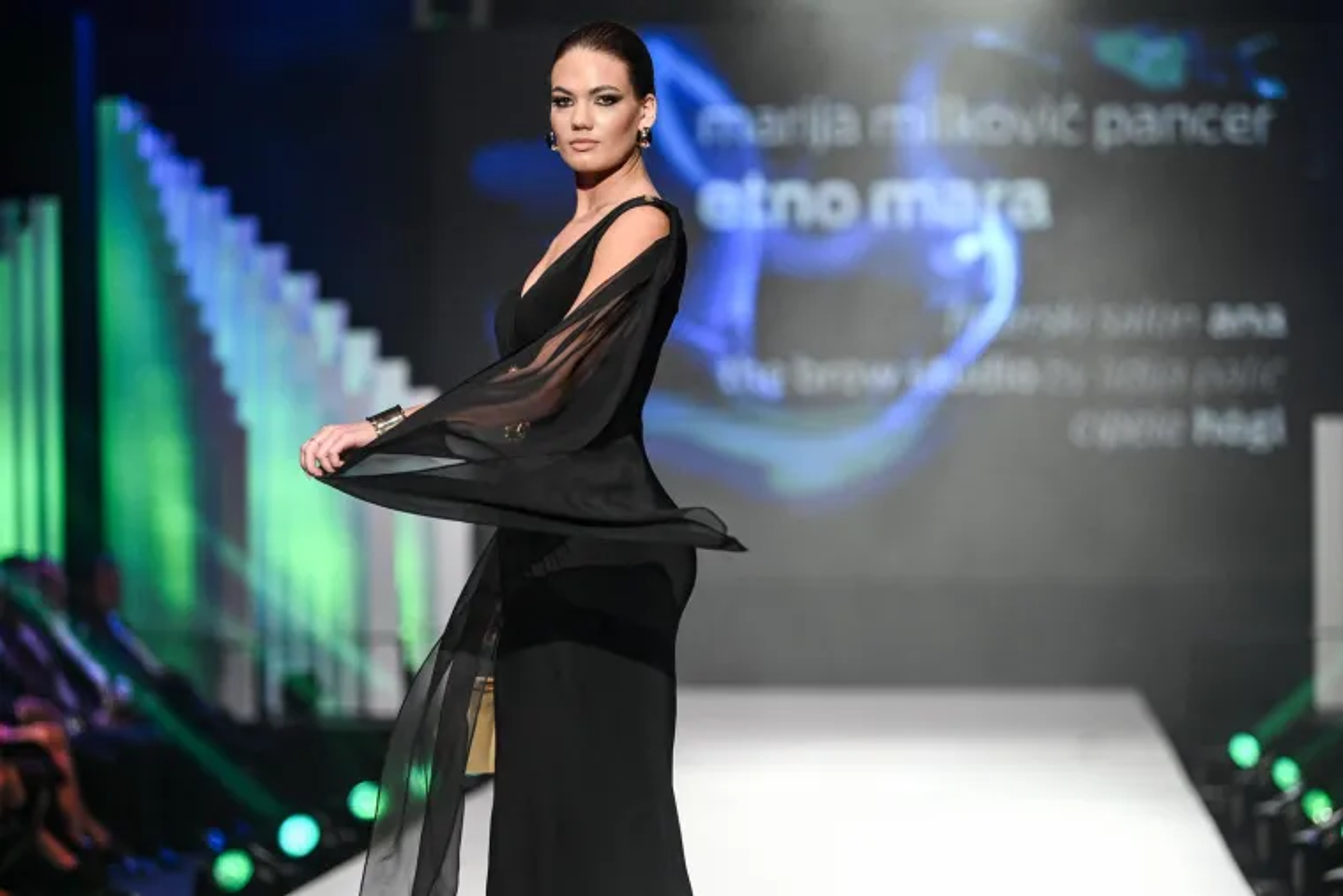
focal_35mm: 135
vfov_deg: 10.2
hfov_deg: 15.2
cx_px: 672
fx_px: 5037
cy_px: 448
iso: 2000
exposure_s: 1/800
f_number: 2.8
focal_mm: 135
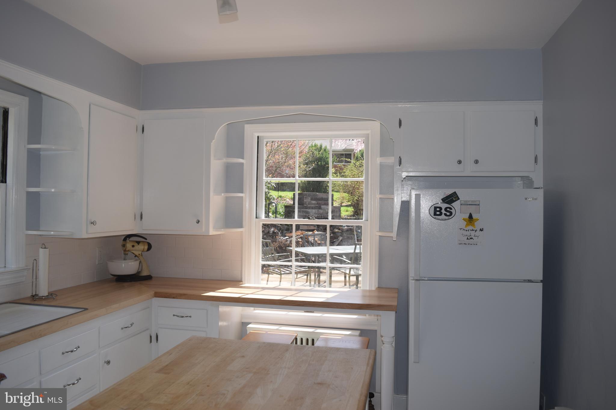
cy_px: 205
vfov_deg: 47.9
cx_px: 308
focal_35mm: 27
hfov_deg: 67.4
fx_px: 462
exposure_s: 1/125
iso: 100
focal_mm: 18
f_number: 5.6
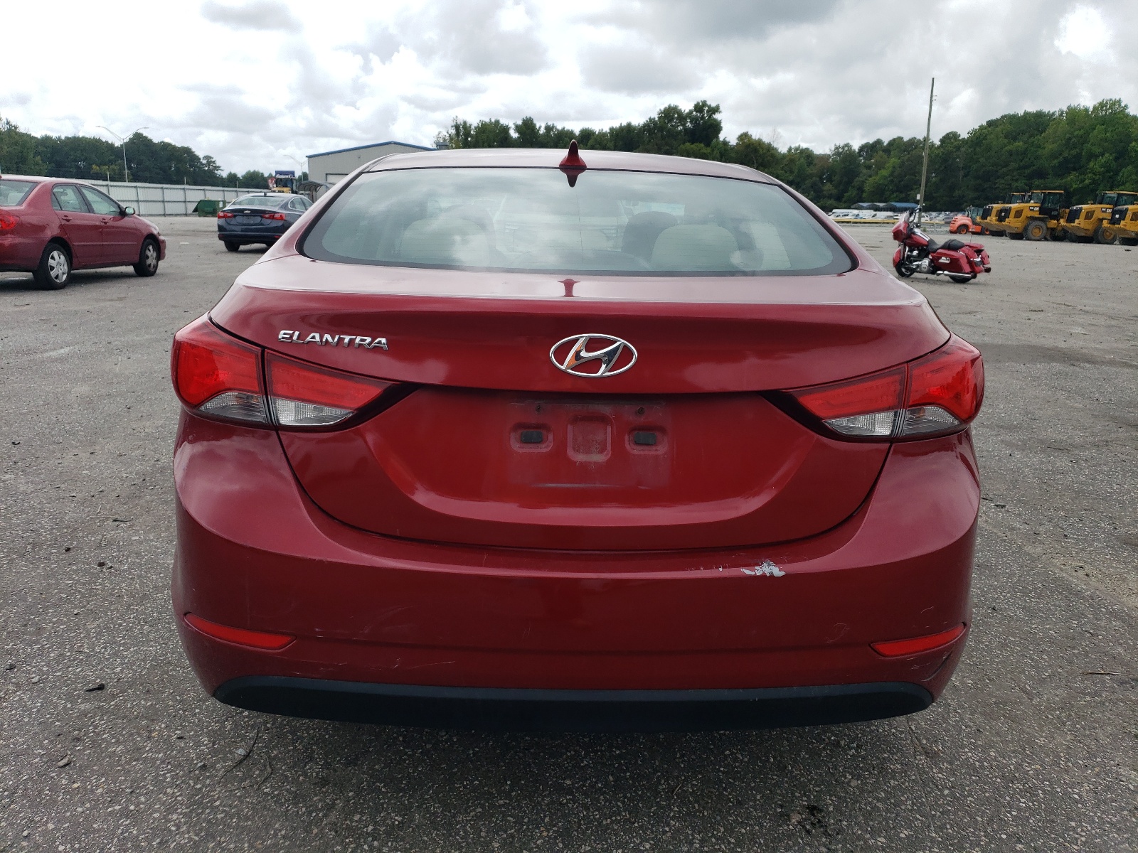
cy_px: 426
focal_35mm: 26
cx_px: 569
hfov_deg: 67.3
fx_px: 855
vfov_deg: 53.1
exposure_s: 1/2500
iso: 50
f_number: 1.5
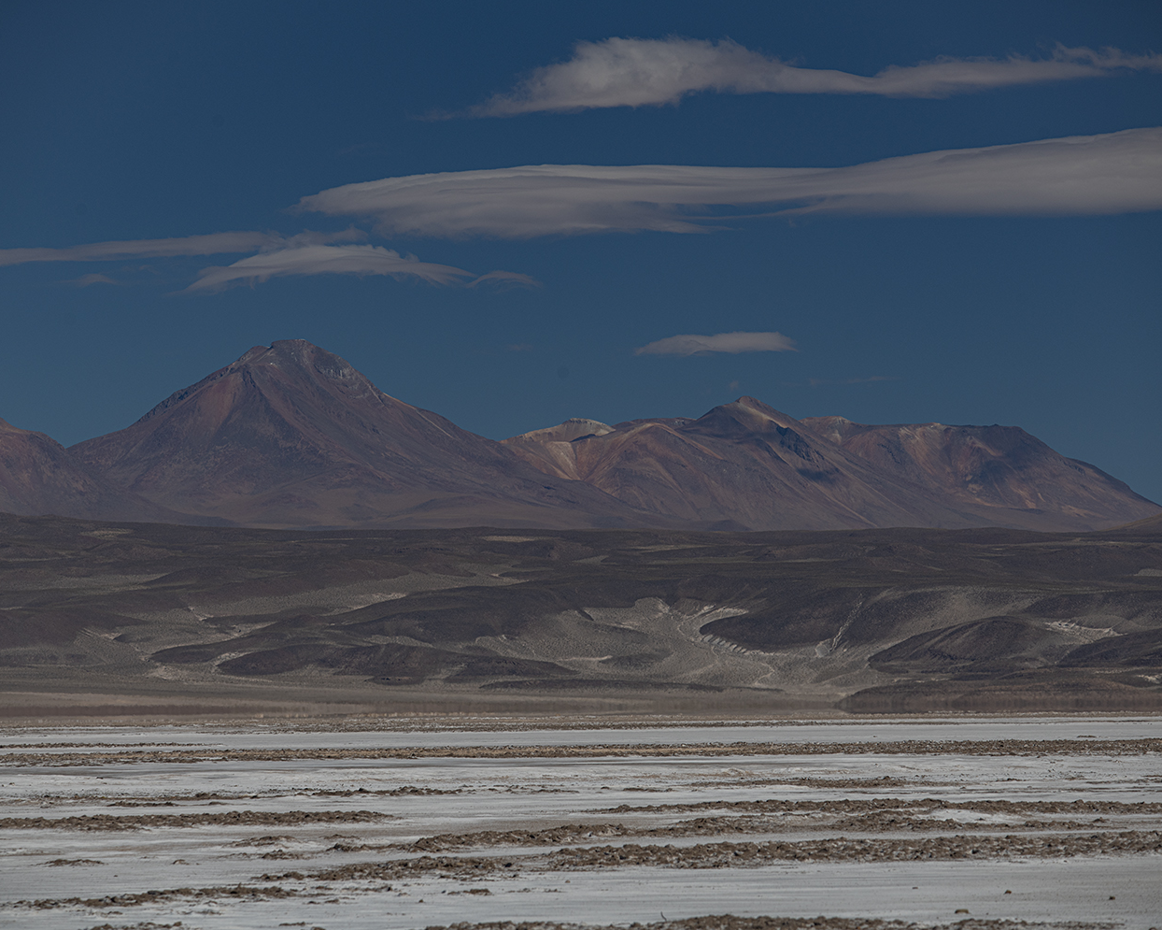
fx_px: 6809
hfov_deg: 9.8
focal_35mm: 198
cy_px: 465
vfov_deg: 7.8
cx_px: 569
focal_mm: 175
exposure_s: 1/320
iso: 100
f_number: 9
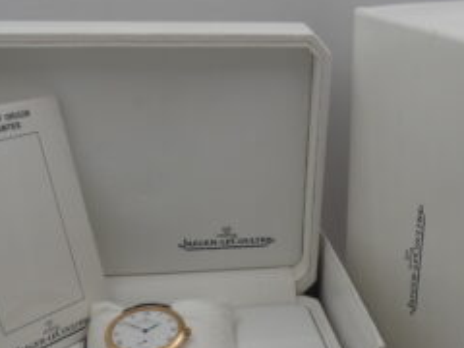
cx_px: 294
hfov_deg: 37.9
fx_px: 670
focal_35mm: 50
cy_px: 391
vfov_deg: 26.6
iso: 80
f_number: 2.8
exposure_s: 1/400
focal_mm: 3.6
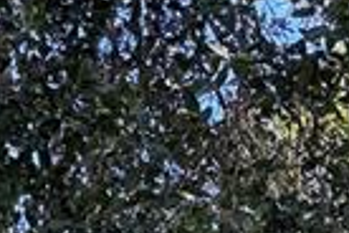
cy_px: 894
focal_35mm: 185
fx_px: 1793
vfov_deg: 6.3
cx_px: 665
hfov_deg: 10.4
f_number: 1.78
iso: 80
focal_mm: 6.76
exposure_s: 1/277
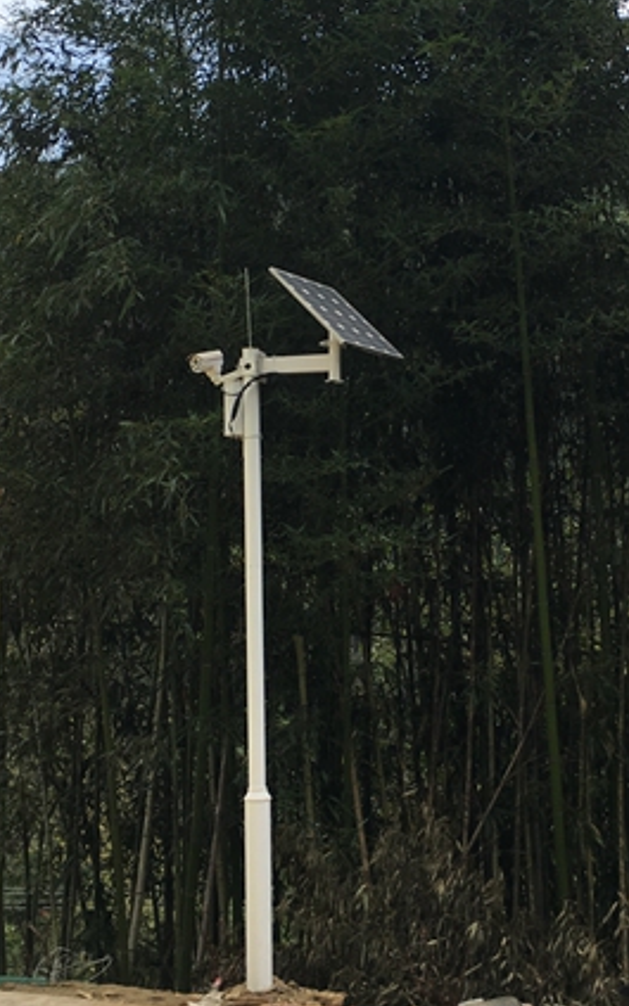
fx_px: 1591
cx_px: 401
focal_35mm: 58
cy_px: 389
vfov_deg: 35.0
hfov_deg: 22.3
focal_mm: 4.15
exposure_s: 1/874
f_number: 2.2
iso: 25
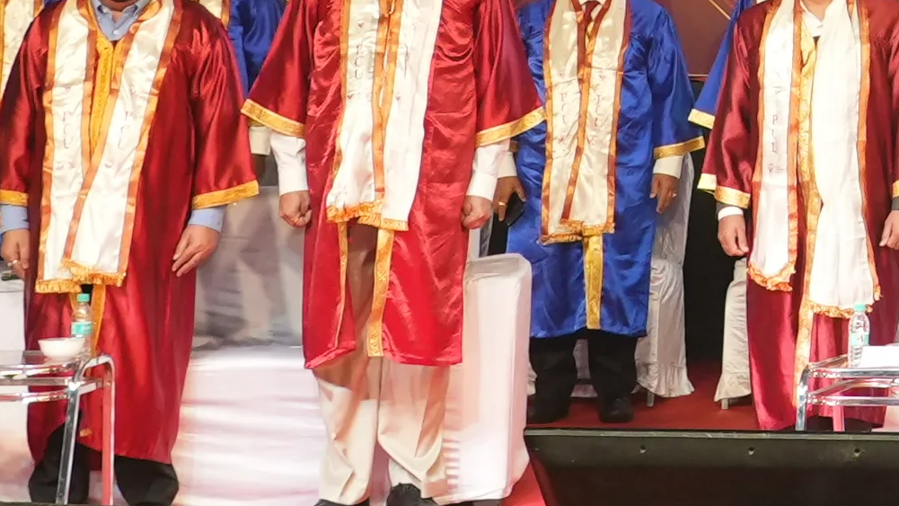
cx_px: 2071
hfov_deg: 10.7
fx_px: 4195
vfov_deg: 6.7
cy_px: -530
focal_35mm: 176
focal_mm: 24
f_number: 4
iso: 1250
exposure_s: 1/125
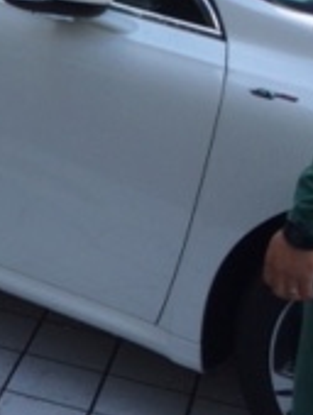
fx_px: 1311
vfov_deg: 17.1
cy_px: -95
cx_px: -252
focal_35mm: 109
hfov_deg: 12.4
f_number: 2.2
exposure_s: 1/540
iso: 32
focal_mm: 4.15
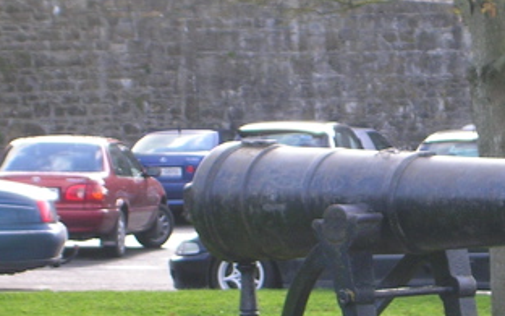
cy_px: 279
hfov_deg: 8.4
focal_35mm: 250
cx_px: 403
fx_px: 3441
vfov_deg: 5.2
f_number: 4.9
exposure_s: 1/70
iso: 50
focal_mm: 17.4
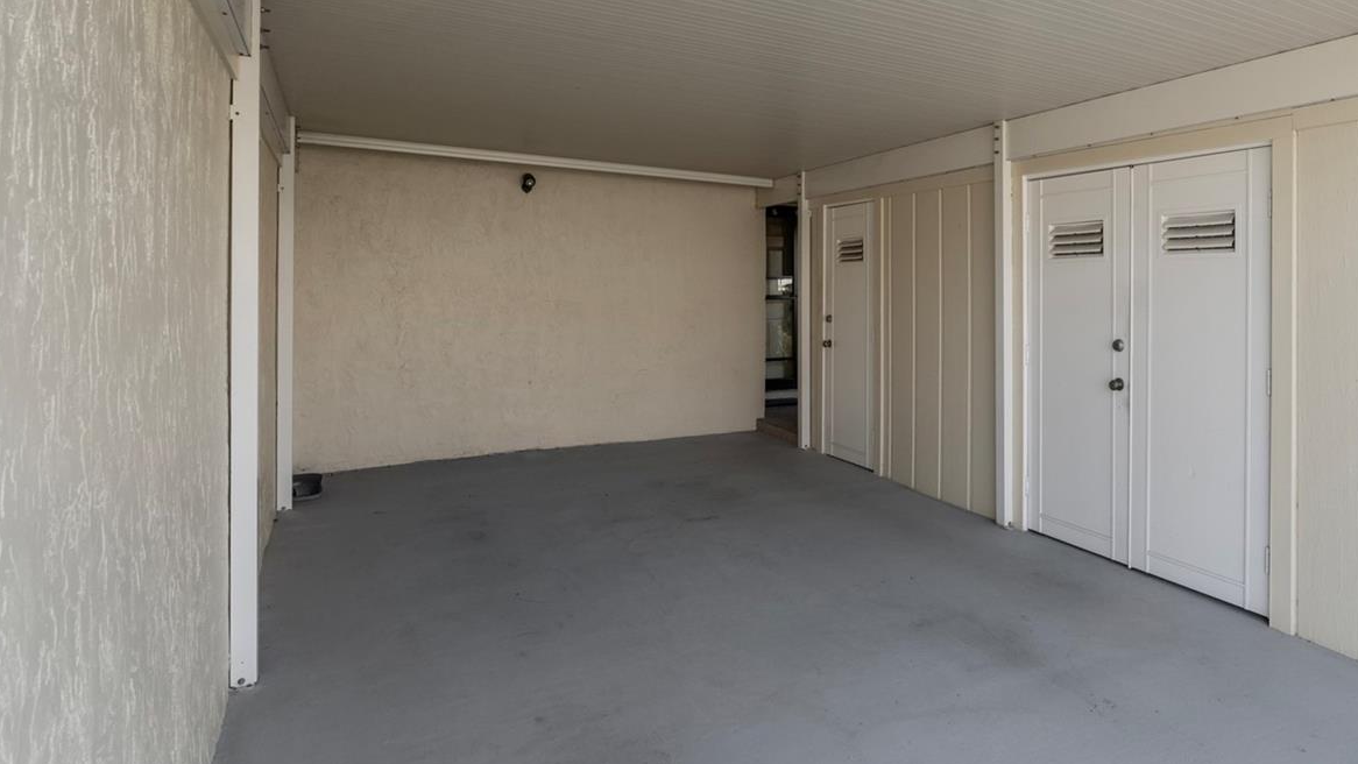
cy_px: 283
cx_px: 862
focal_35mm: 23
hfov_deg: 77.1
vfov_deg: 49.0
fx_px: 828
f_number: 9
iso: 250
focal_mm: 16
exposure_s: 1/50
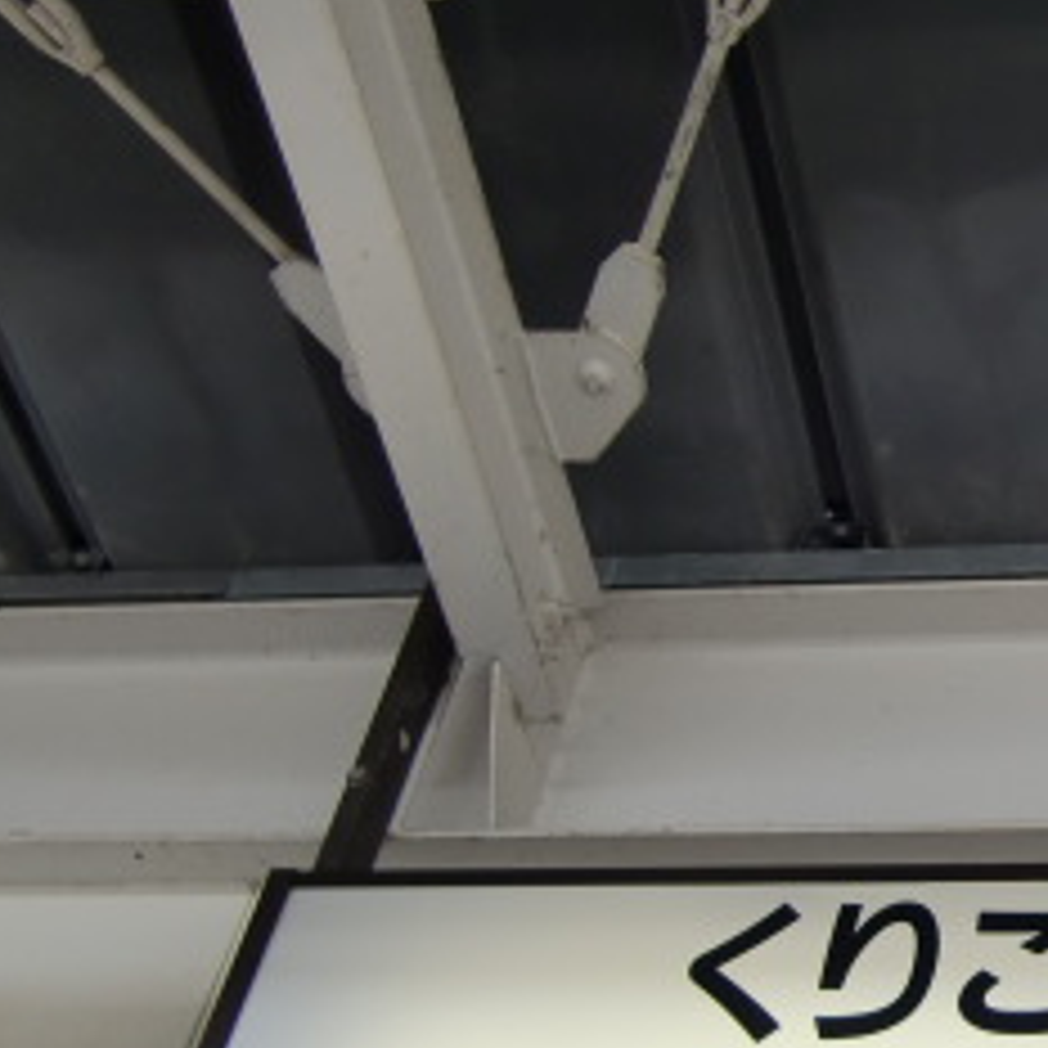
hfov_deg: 22.8
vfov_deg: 25.1
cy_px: 769
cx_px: 1340
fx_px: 2329
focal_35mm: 68
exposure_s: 1/125
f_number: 2.6
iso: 64
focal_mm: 4.9
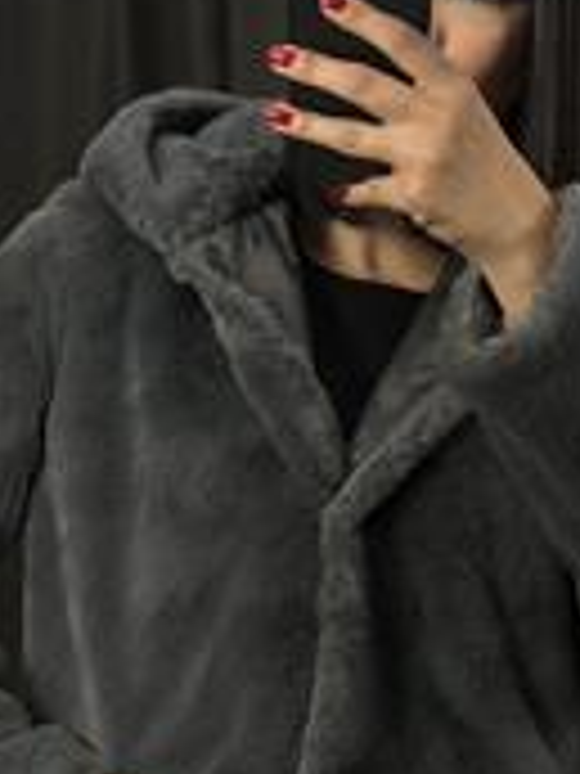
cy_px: 574
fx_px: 2569
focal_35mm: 115
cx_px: 225
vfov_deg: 17.0
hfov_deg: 12.9
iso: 100
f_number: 1.78
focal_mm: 6.86
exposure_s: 1/100
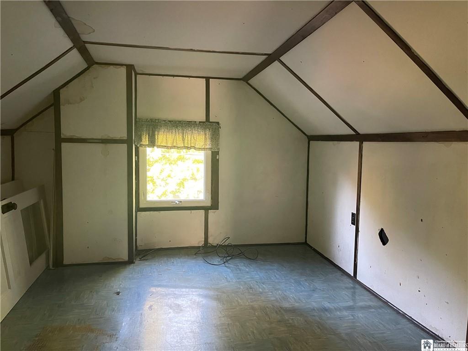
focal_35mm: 25
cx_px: 234
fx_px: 338
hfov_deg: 69.4
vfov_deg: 54.9
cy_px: 176
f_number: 1.6
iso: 500
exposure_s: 1/43
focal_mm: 5.1
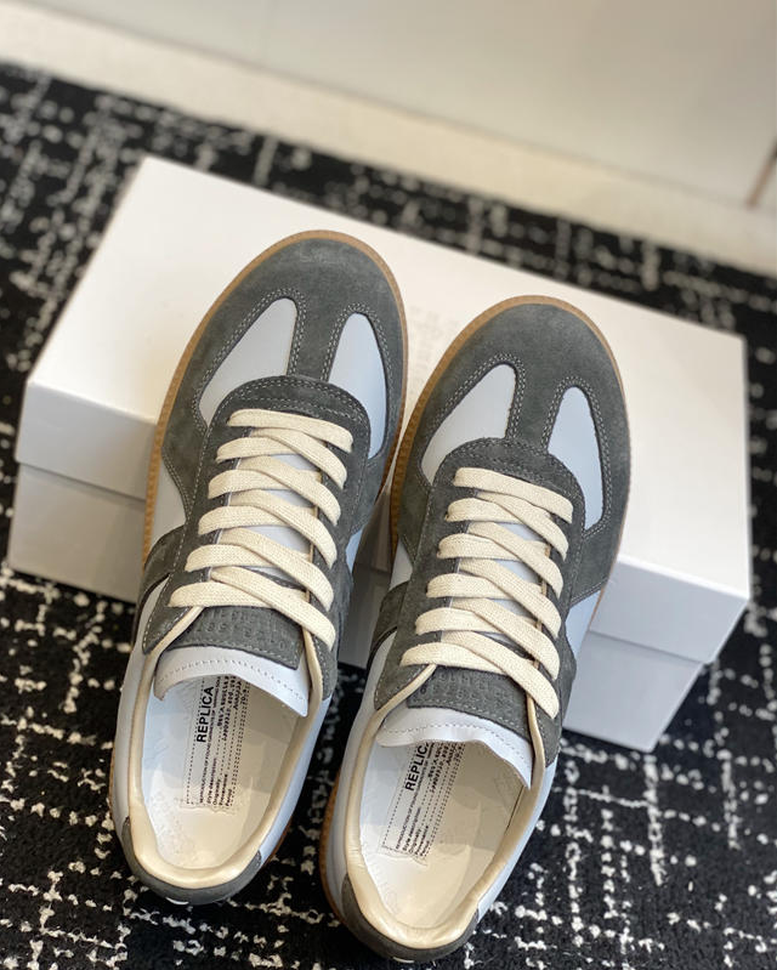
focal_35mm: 55
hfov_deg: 27.6
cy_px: 458
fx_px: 1580
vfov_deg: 34.1
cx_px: 384
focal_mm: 6
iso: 64
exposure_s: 1/122
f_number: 2
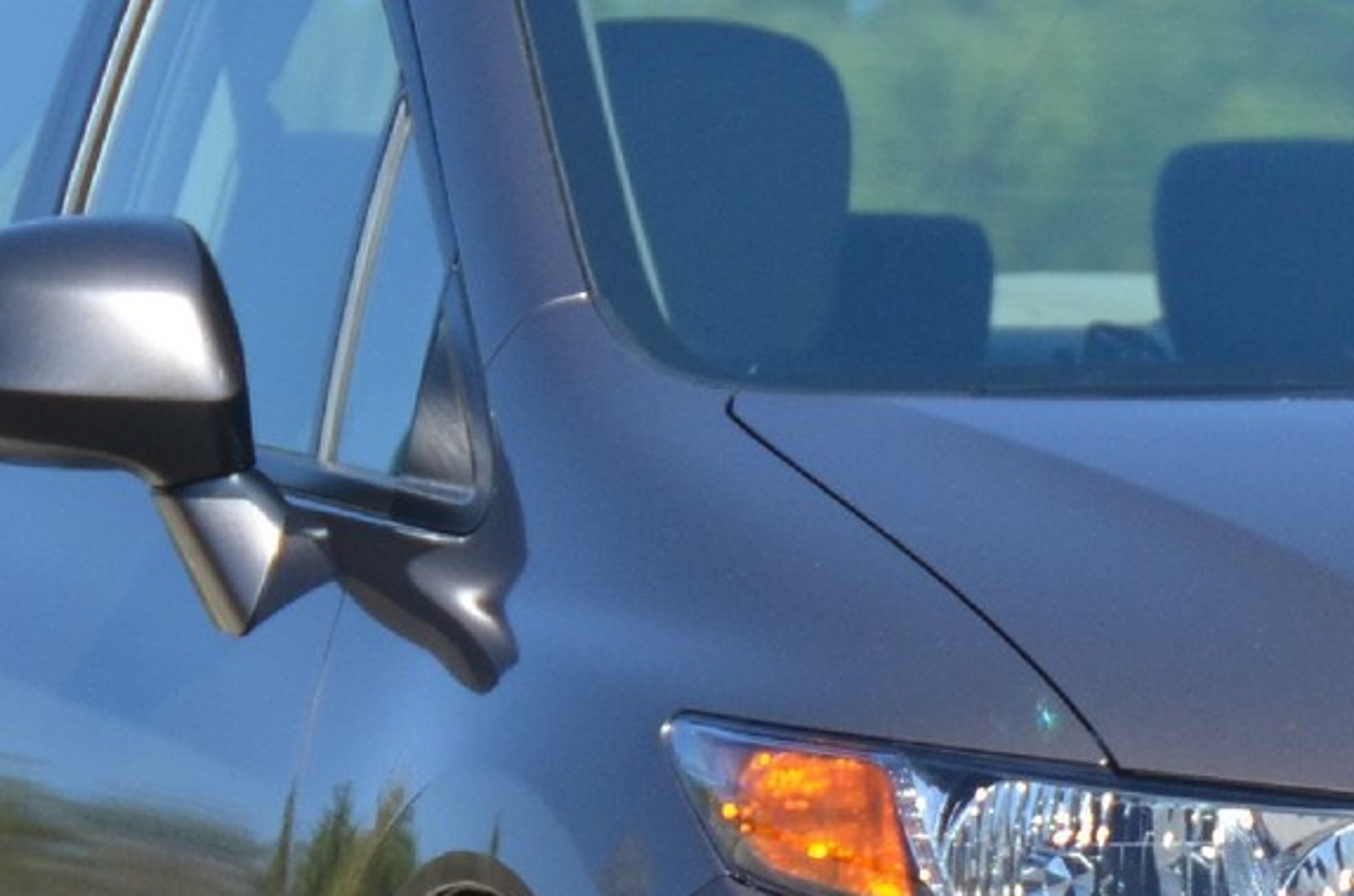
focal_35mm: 850
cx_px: 1545
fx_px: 31899
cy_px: 724
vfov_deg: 1.6
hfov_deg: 2.4
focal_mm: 130
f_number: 6.3
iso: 400
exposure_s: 1/1600
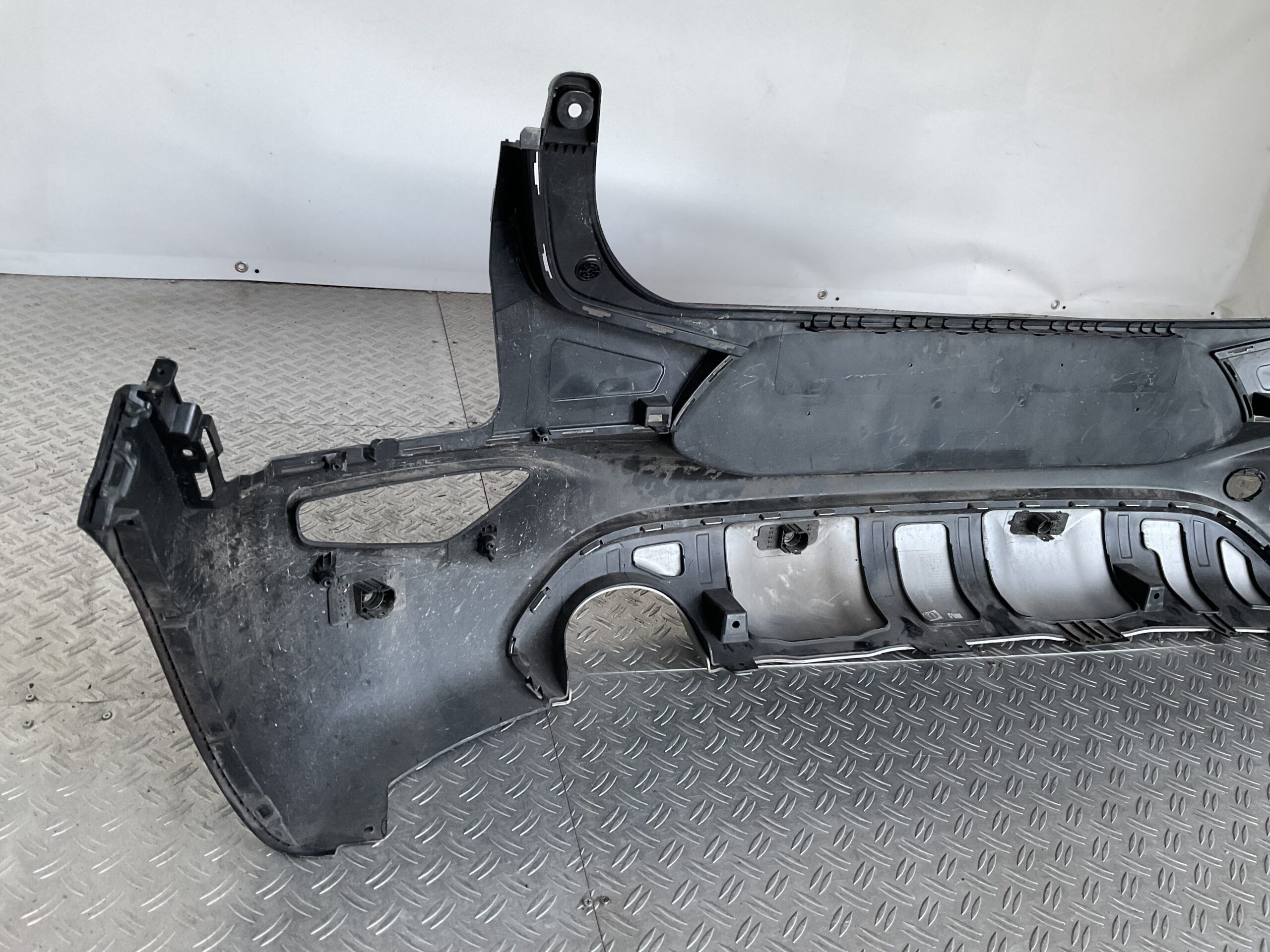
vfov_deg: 48.2
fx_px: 1064
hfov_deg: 61.7
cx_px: 635
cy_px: 476
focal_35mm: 29
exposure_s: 1/50
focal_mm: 3
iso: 100
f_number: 1.8
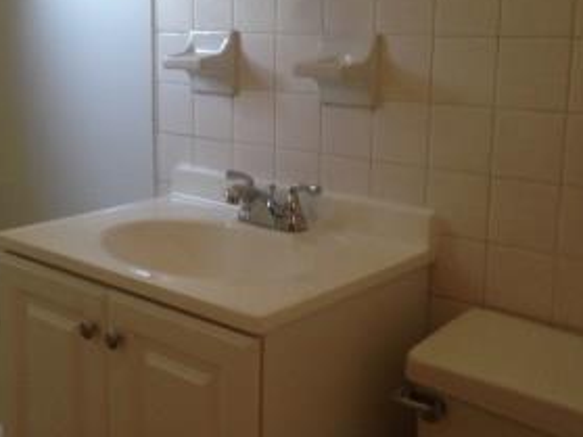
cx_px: 201
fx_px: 892
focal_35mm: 53
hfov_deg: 35.9
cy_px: 169
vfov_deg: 27.4
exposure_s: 1/20
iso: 100
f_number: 2.4
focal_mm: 4.12
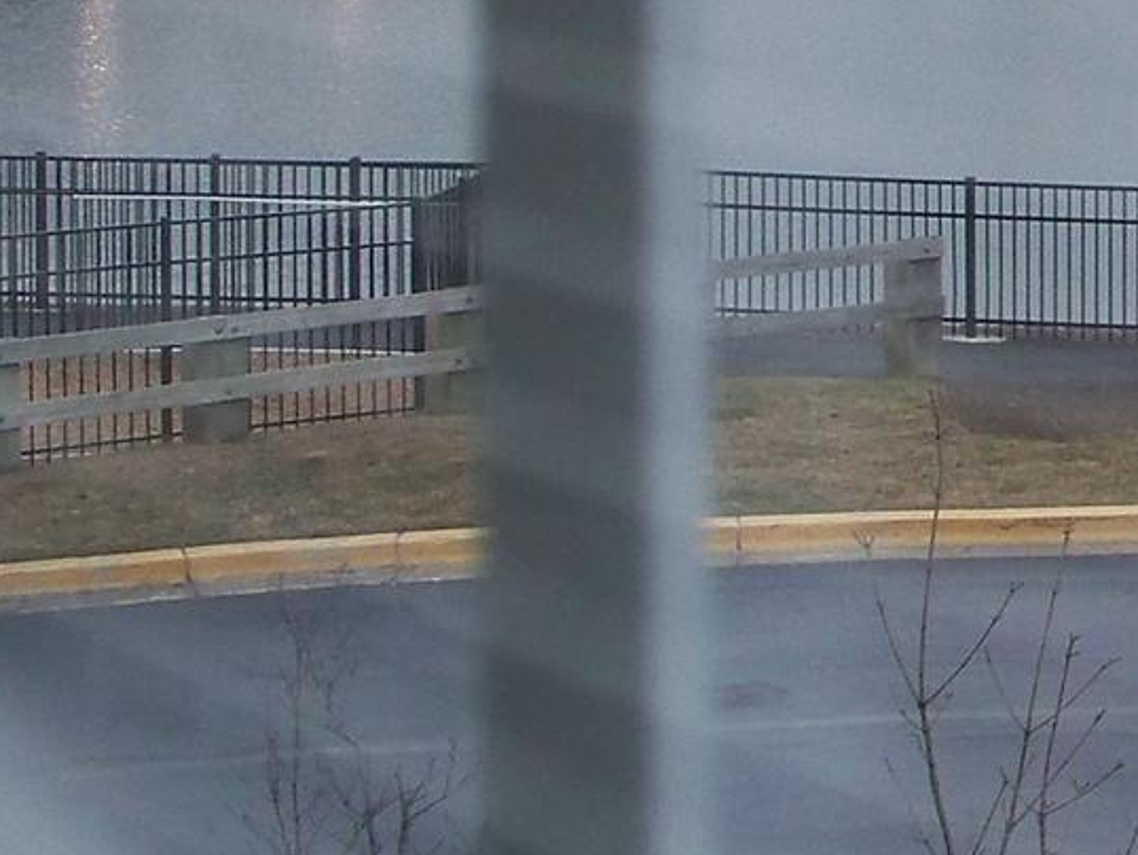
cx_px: 2073
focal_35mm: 137
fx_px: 4506
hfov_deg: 13.0
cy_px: -320
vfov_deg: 10.5
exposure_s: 1/60
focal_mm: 7.54
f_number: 2.8
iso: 200
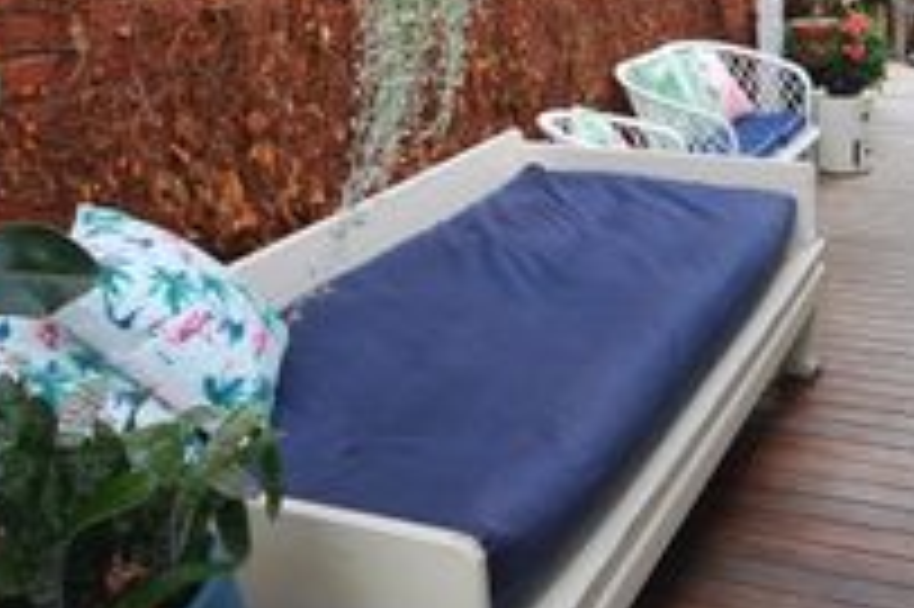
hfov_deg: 42.0
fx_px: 1146
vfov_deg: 29.1
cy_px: 133
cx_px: 702
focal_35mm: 45
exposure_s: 1/125
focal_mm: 13
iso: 200
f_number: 5.6
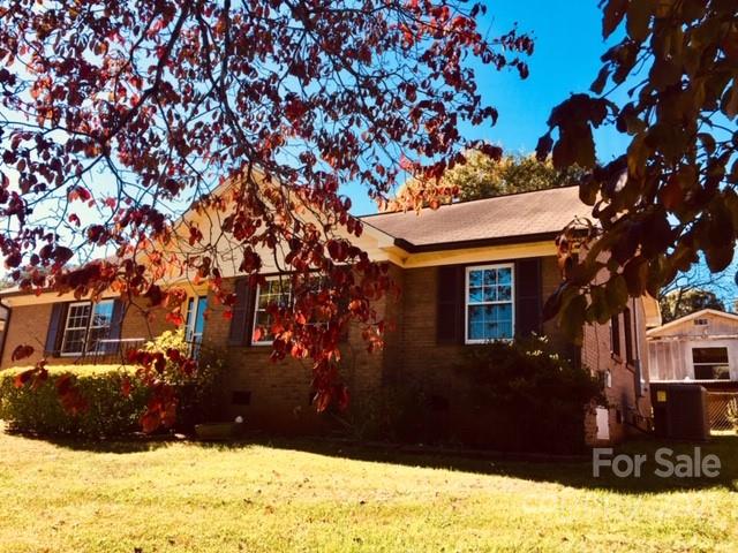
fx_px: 618
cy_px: 276
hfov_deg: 61.7
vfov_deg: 48.2
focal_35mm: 29
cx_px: 369
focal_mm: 4.15
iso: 32
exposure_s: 1/719
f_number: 2.2
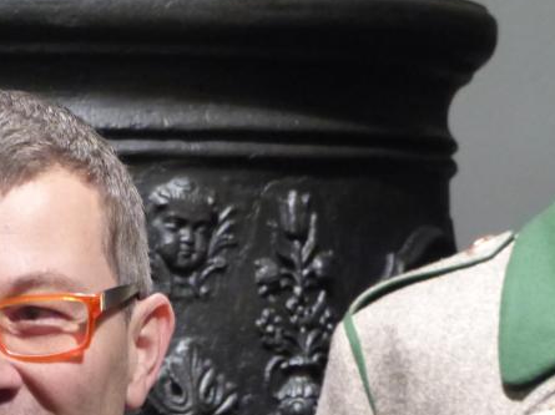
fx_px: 5351
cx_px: 70
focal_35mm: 334
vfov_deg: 4.4
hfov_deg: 5.9
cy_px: 344
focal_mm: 26.1
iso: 800
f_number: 2.8
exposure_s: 1/50
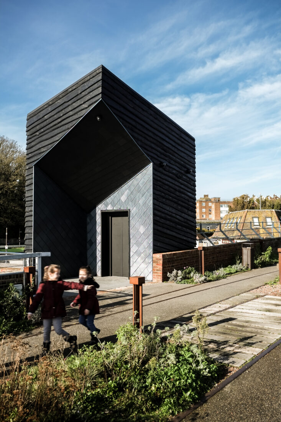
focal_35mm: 35
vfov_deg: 54.4
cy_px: 211
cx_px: 140
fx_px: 410
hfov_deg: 37.8
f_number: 4
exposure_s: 1/640
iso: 100
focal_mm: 23
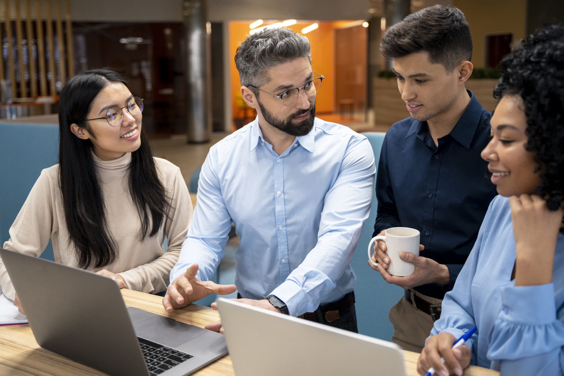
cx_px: 282
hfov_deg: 48.5
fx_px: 627
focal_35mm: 40
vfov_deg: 33.4
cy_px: 188
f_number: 2.8
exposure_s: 1/100
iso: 1000
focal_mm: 40
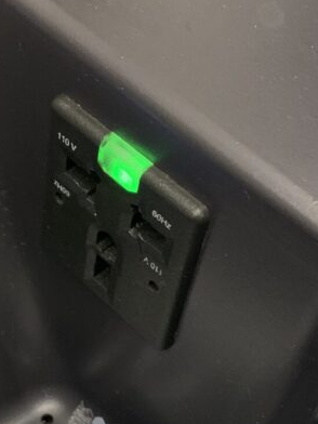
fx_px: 833
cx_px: 144
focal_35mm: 68
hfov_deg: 21.6
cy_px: 296
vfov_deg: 28.3
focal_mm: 4.25
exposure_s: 1/28
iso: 500
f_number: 1.8
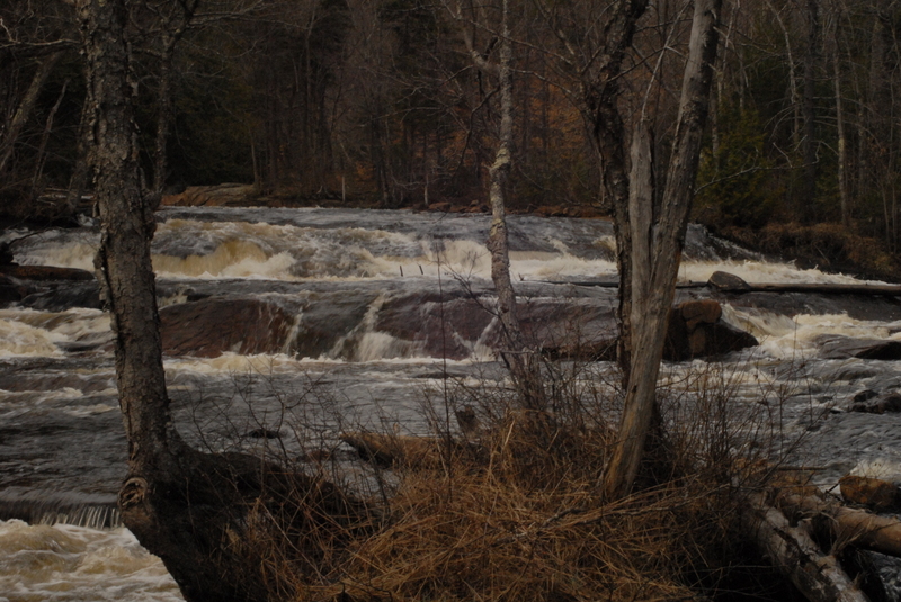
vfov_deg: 18.2
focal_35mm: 75
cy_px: 301
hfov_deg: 27.0
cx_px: 450
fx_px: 1879
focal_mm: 50
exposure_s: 1/45
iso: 800
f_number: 22
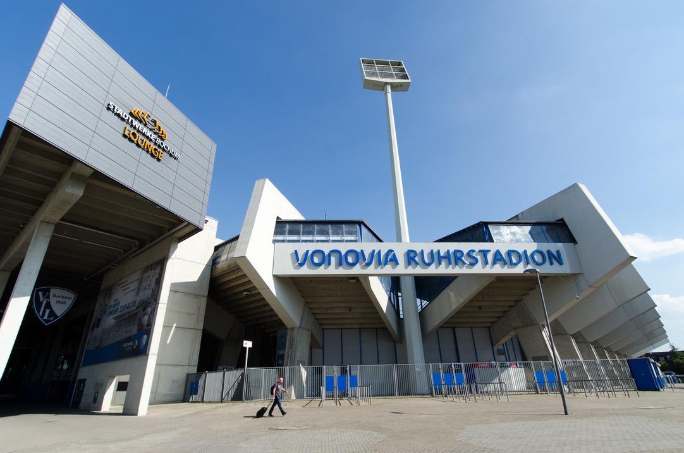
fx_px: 341
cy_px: 226
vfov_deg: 67.1
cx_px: 342
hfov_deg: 90.1
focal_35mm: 18
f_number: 10
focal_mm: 12
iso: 100
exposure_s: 1/320
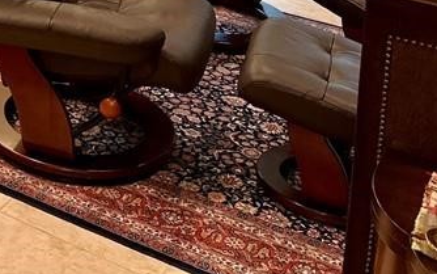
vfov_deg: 14.8
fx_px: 929
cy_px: -202
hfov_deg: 23.7
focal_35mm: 78
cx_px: -113
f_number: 1.78
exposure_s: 1/60
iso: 200
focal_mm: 6.86
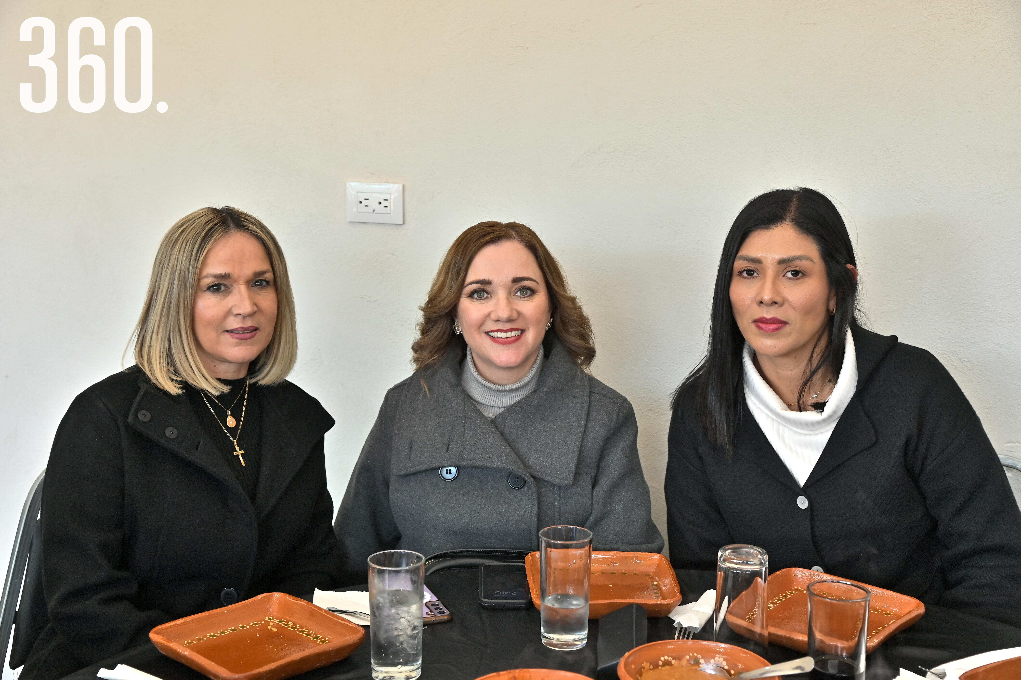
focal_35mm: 50
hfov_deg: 39.6
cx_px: 510
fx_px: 1417
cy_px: 340
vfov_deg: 27.0
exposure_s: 1/160
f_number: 5.6
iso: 400
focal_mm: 50
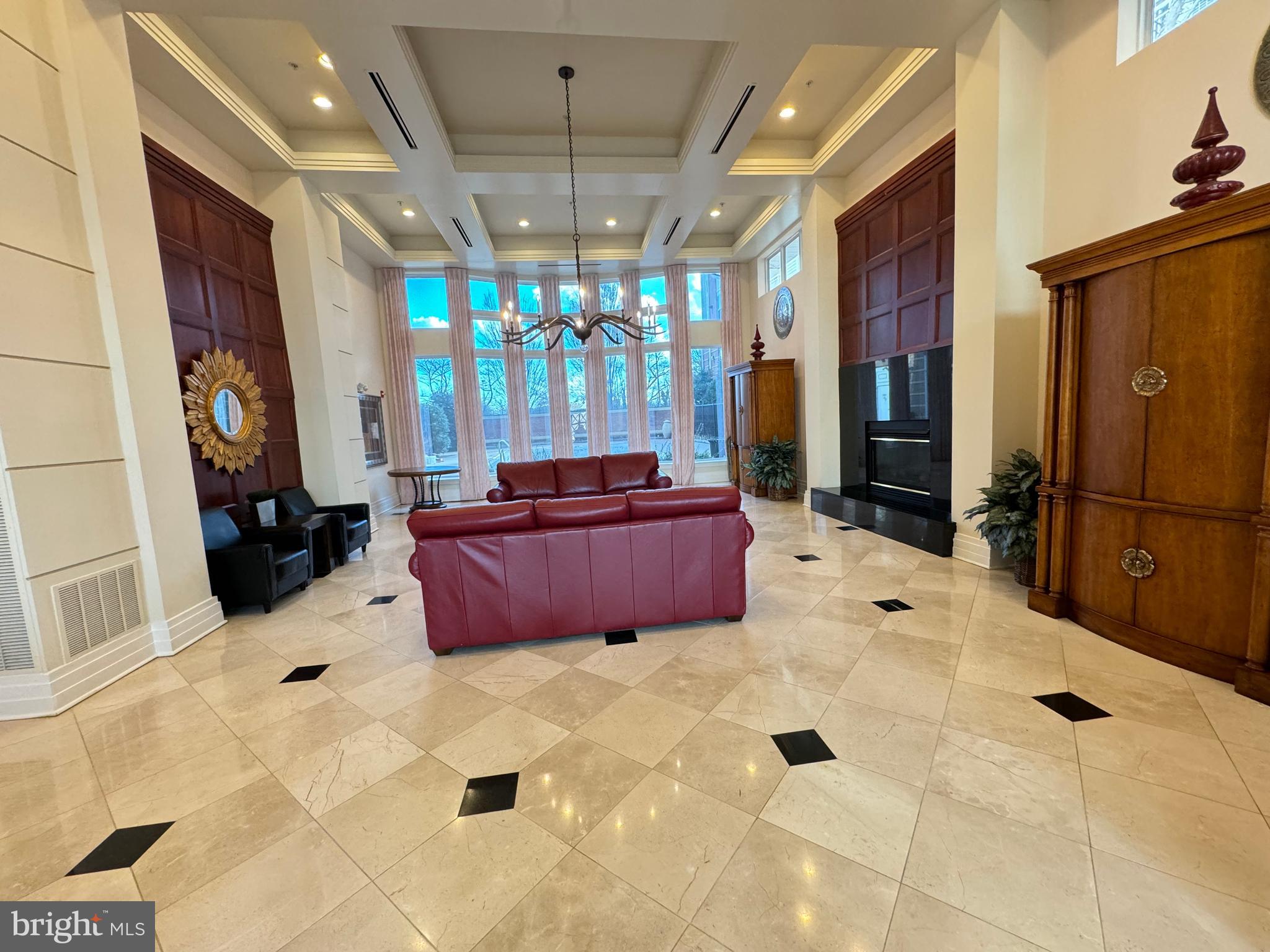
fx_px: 514
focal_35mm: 14
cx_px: 635
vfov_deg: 85.7
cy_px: 476
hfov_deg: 102.1
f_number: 2.2
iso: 320
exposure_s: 1/60
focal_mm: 2.22
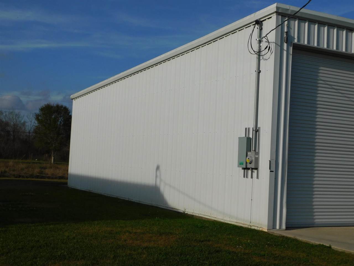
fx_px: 522
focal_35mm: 51
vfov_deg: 28.6
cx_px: 177
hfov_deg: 37.5
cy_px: 133
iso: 125
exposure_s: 1/800
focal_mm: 9
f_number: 7.6
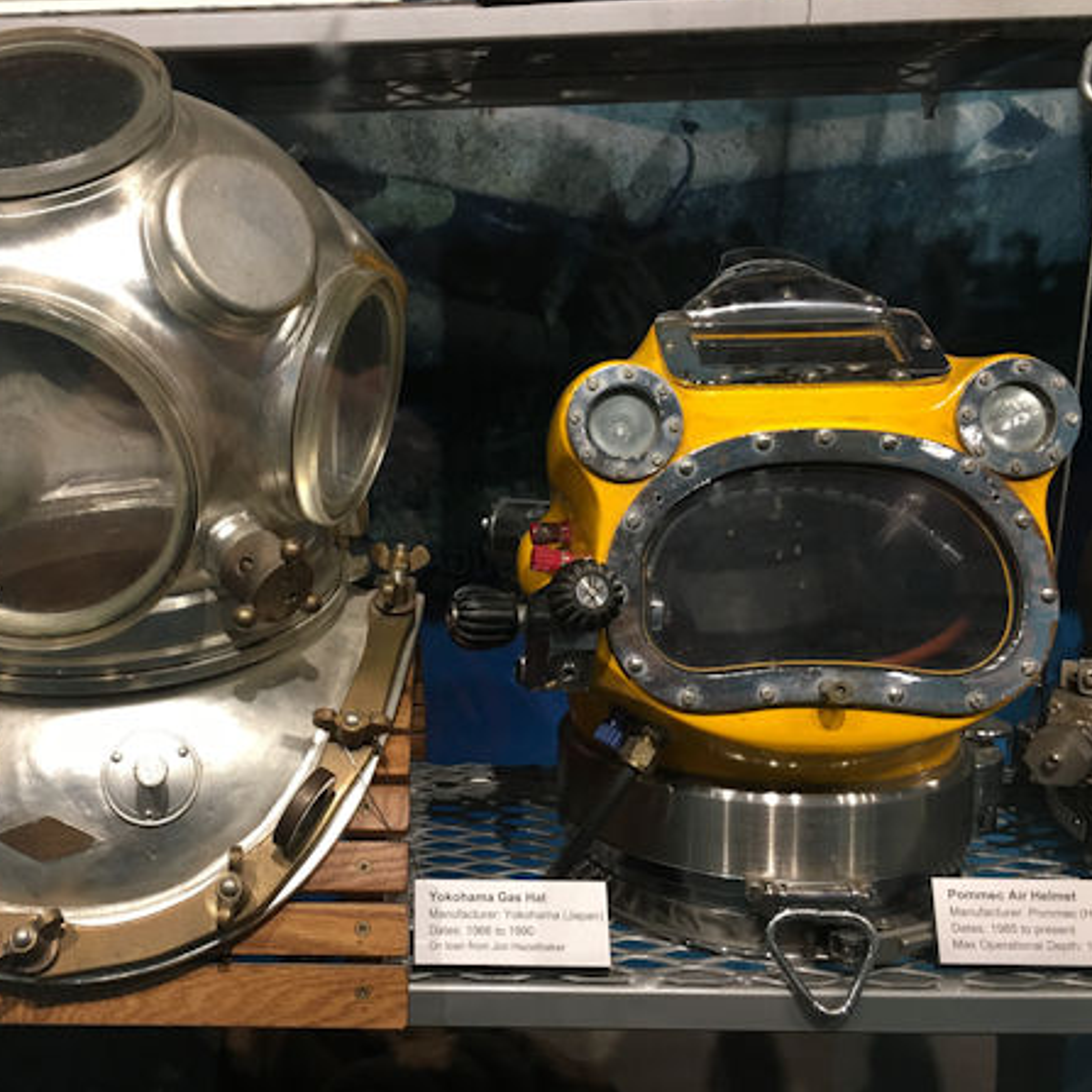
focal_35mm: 35
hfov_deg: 46.7
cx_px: 396
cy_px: 542
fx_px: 1249
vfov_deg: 47.2
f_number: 2.2
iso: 100
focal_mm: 4.15
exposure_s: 1/30
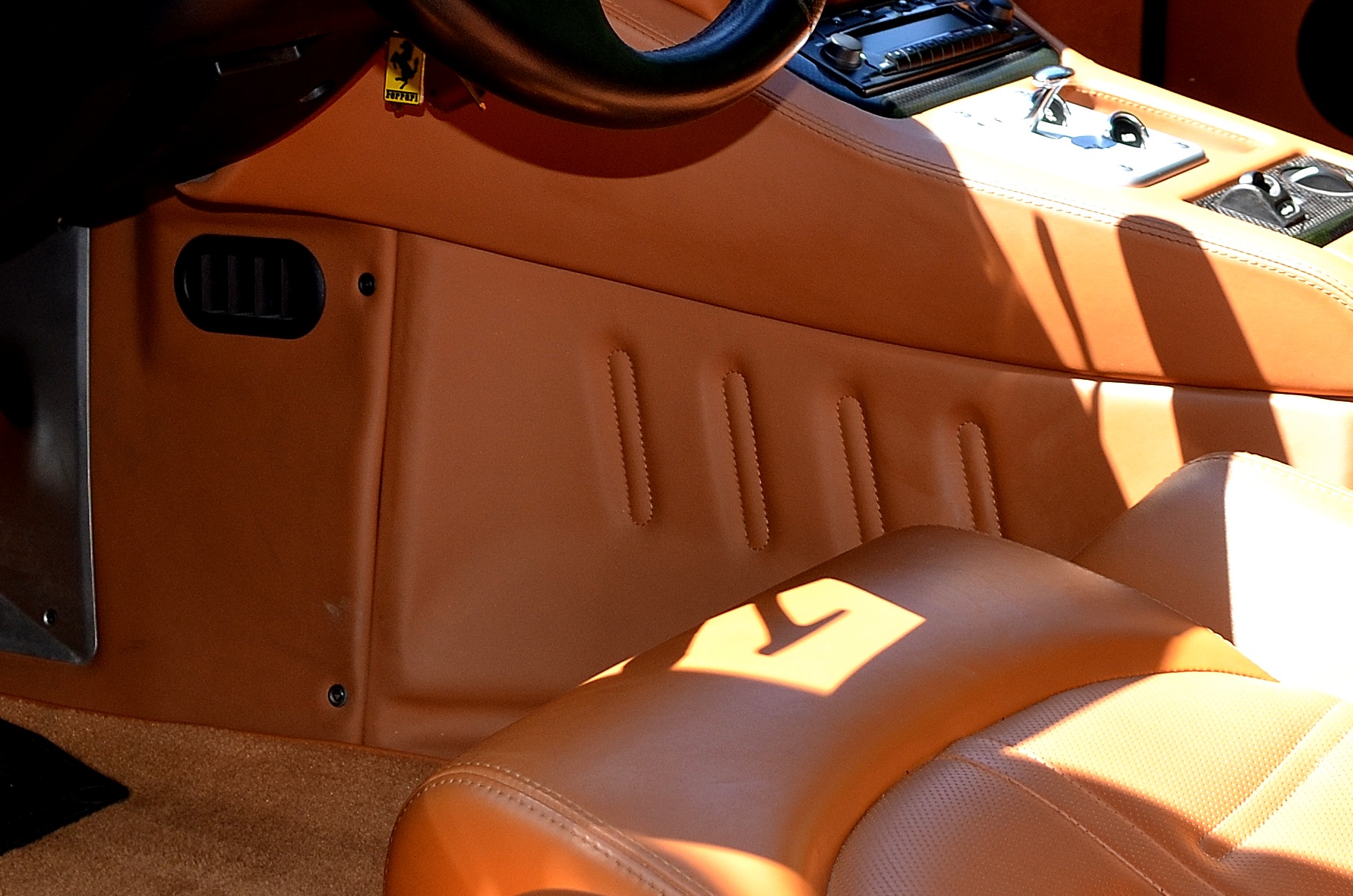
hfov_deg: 25.4
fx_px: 3000
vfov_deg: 16.8
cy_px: 135
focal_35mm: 80
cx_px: 791
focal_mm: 20
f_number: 3.8
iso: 140
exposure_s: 1/200
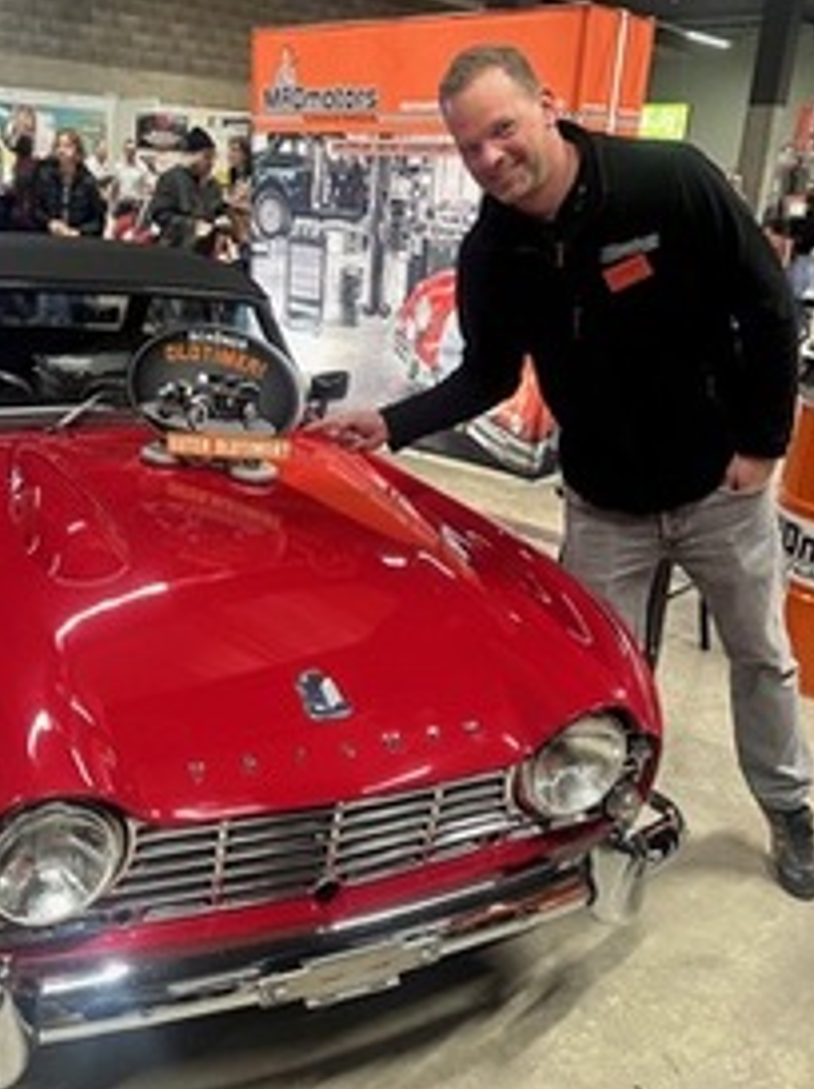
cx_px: 297
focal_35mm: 33
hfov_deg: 42.5
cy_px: 517
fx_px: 1037
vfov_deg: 55.4
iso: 320
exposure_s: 1/50
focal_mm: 6.86
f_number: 1.78
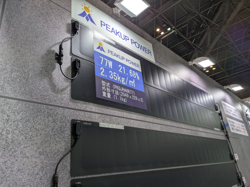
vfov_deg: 54.9
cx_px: 125
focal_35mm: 25
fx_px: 181
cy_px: 94
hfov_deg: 69.4
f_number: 1.89
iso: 63
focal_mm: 5.43
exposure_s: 1/388
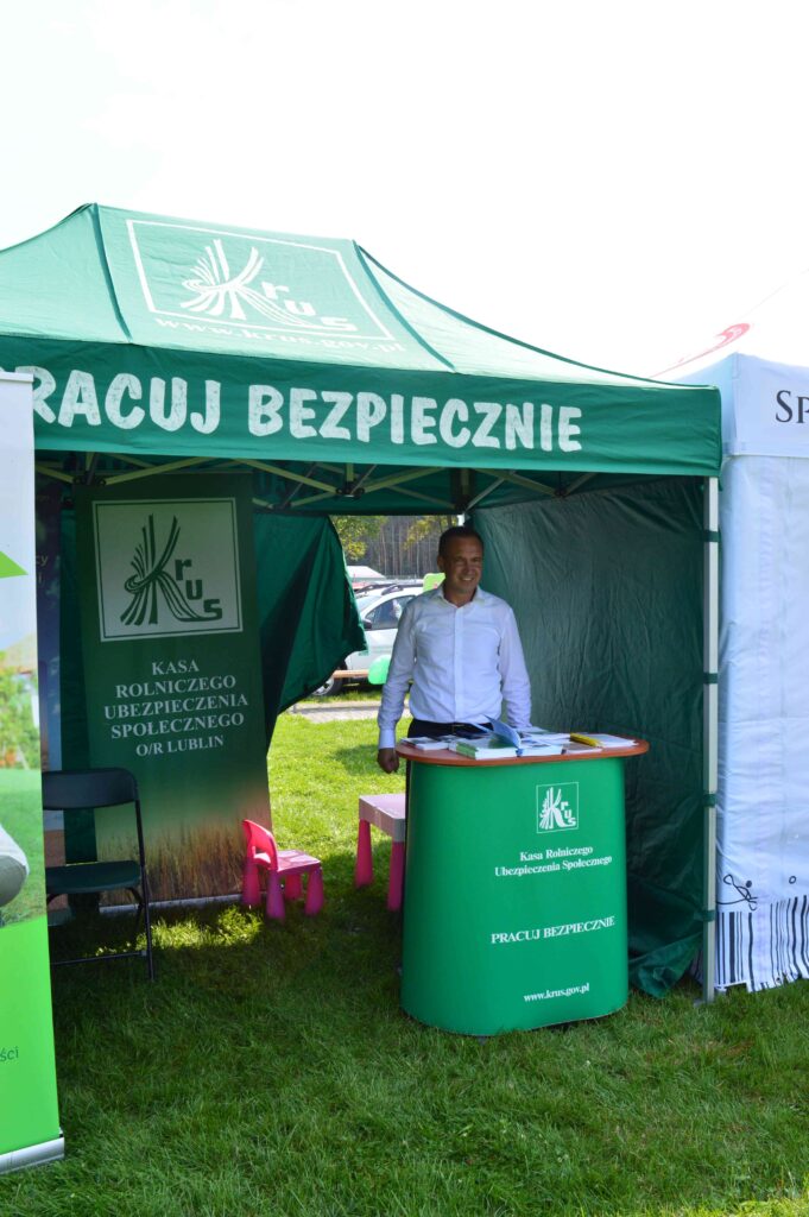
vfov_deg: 62.0
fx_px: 1013
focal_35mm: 30
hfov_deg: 43.5
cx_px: 404
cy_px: 608
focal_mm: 20
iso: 400
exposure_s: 1/250
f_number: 10
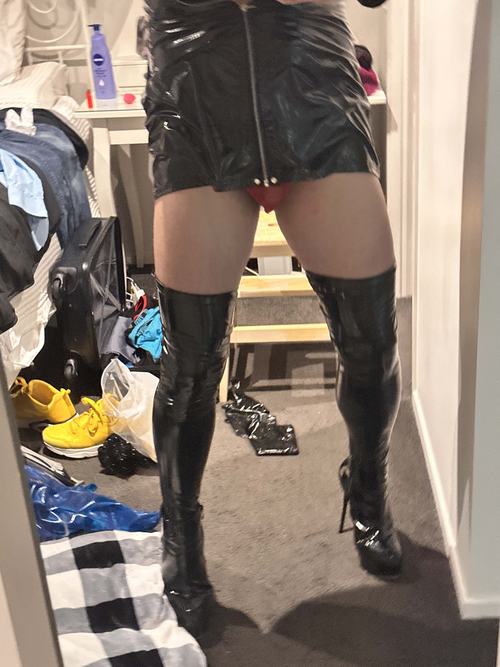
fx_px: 944
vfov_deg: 38.9
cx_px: 245
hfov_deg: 29.7
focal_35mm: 49
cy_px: 329
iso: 500
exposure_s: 1/25
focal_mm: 6.86
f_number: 1.78
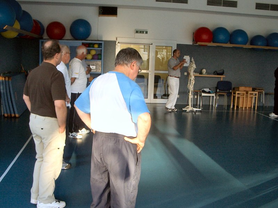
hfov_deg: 45.8
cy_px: 104
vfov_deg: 35.1
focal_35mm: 41
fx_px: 329
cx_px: 139
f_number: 2.8
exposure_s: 1/40
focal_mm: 6.8
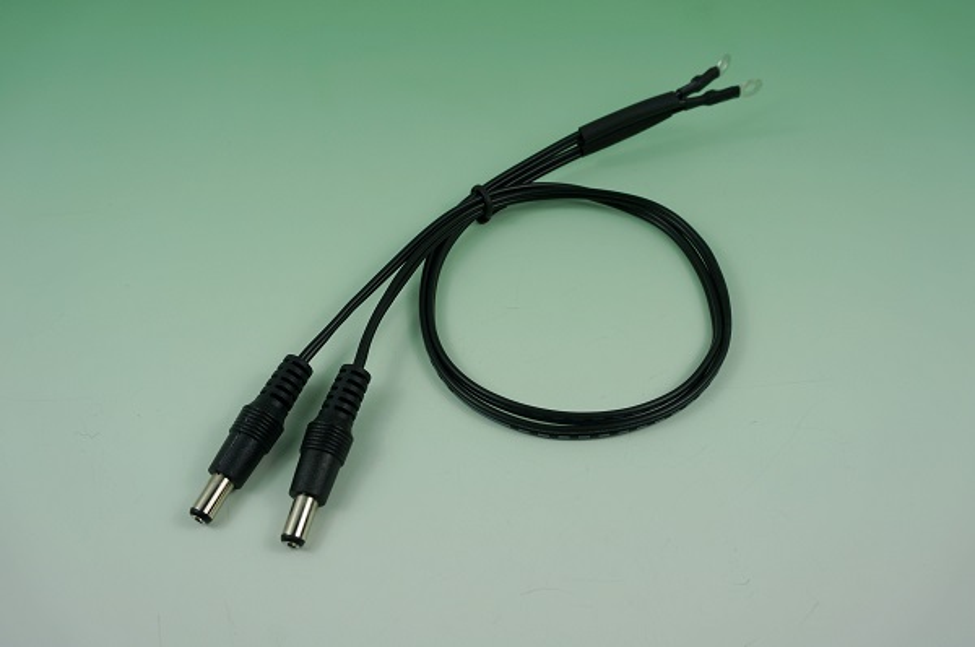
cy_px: 324
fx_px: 852
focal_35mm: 32
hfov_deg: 59.6
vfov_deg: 41.6
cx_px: 488
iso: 100
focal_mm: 21
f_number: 7.1
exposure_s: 1/100
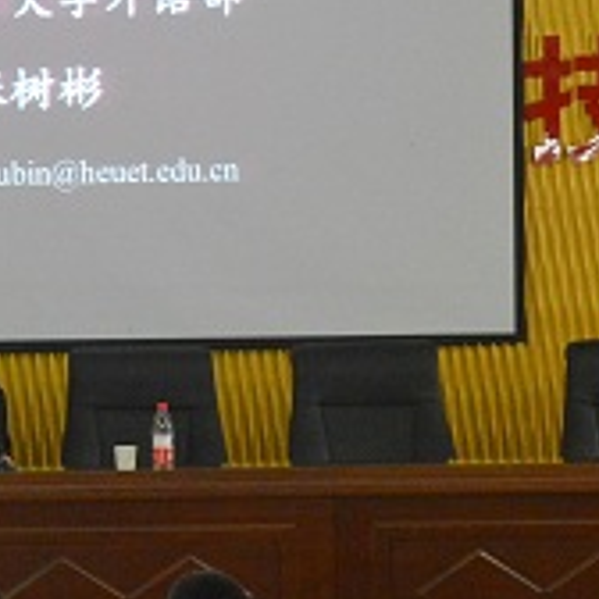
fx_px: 3211
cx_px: -29
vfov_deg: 10.7
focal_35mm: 164
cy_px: 267
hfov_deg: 10.5
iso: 3200
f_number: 5
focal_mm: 36
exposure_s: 1/20
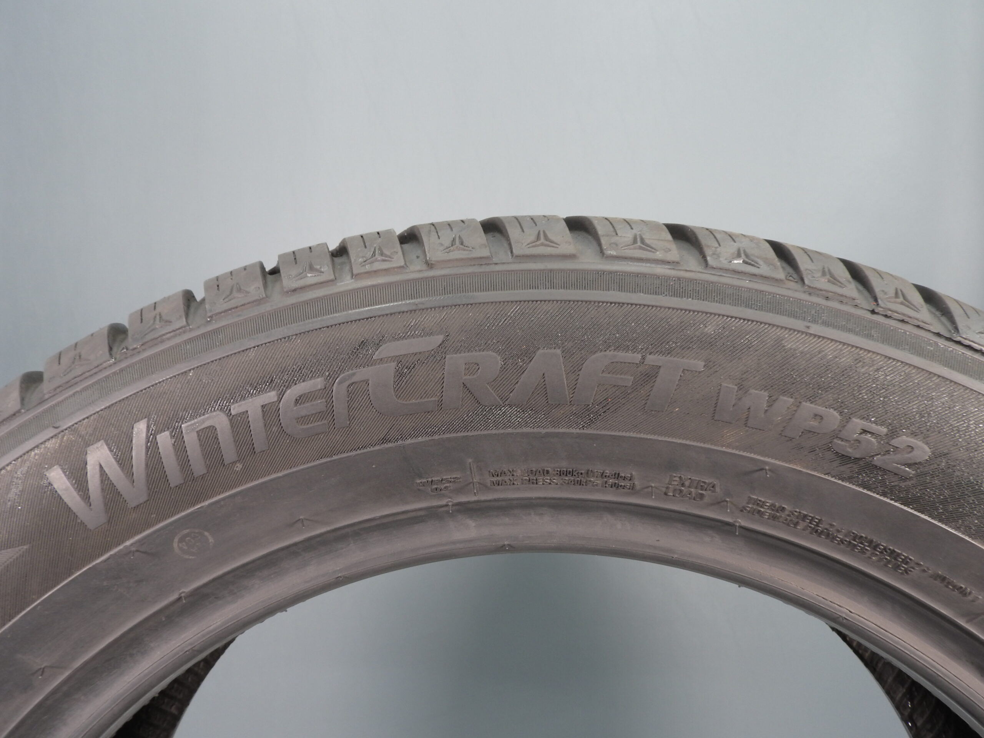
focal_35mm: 24
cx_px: 492
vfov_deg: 56.8
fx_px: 682
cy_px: 369
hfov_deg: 71.6
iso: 100
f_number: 4.8
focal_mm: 4.3
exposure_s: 1/6
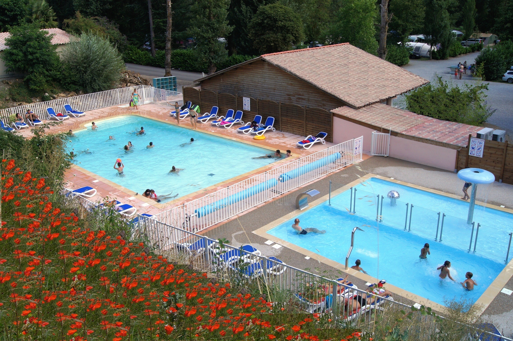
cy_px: 170
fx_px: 470
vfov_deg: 39.9
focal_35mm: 33
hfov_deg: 57.3
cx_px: 256
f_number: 10
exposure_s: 1/160
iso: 200
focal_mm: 22
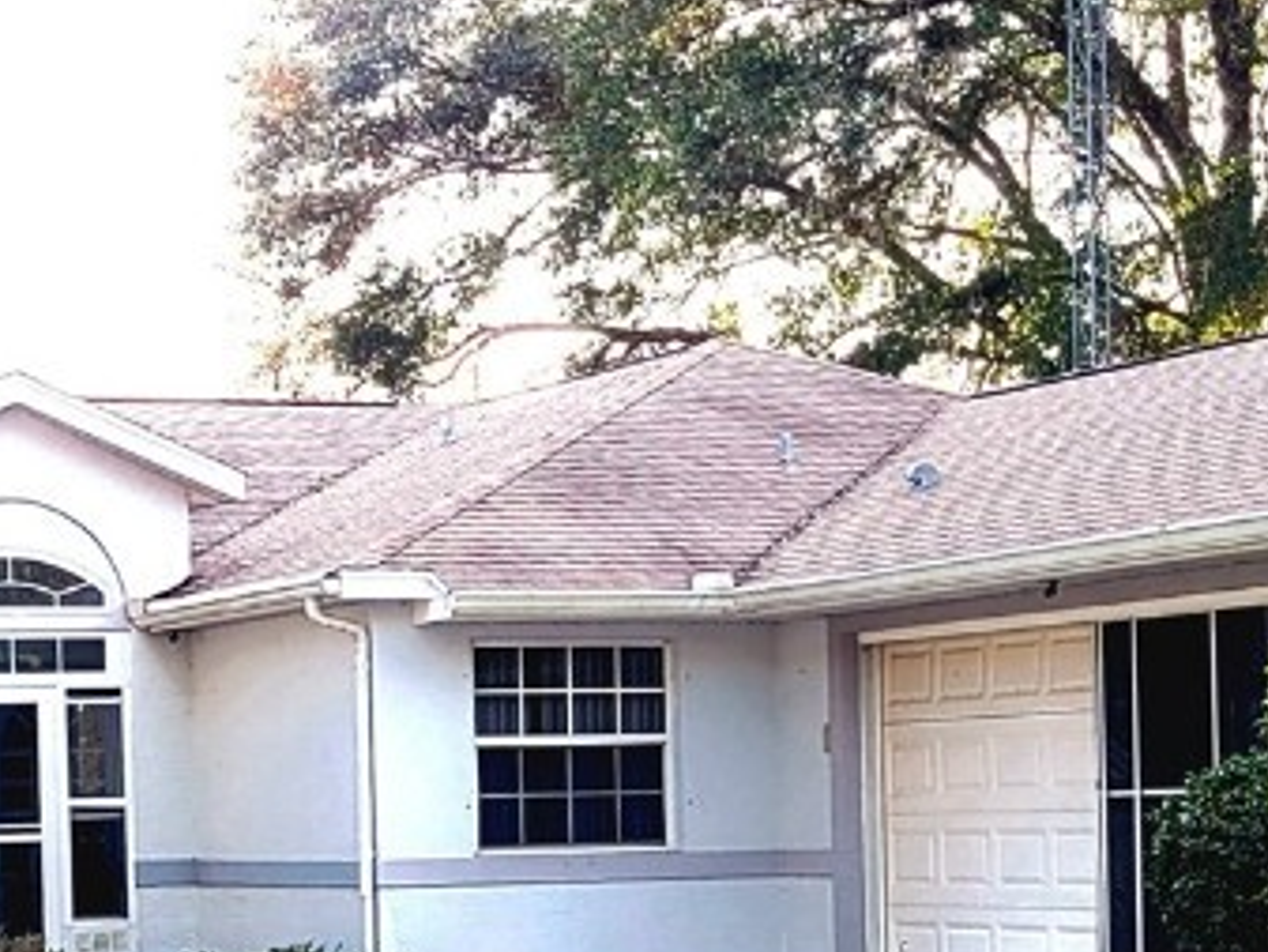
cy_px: 391
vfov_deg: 18.7
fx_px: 2895
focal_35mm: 79
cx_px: 884
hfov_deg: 24.5
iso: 40
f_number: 1.8
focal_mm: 5.4
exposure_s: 1/244
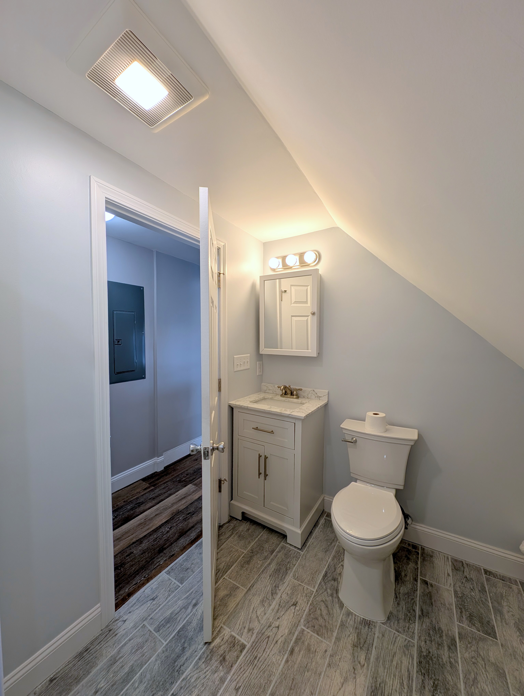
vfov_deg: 110.5
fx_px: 242
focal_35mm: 12
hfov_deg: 94.6
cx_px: 262
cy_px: 348
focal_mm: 2.23
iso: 49
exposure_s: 1/120
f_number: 1.95
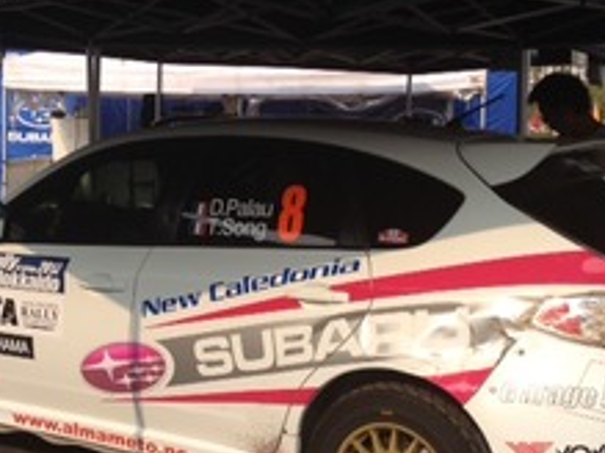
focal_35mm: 64
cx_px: 243
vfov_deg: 22.8
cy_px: 287
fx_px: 1118
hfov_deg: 30.2
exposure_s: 1/1227
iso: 64
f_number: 2.4
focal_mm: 4.28
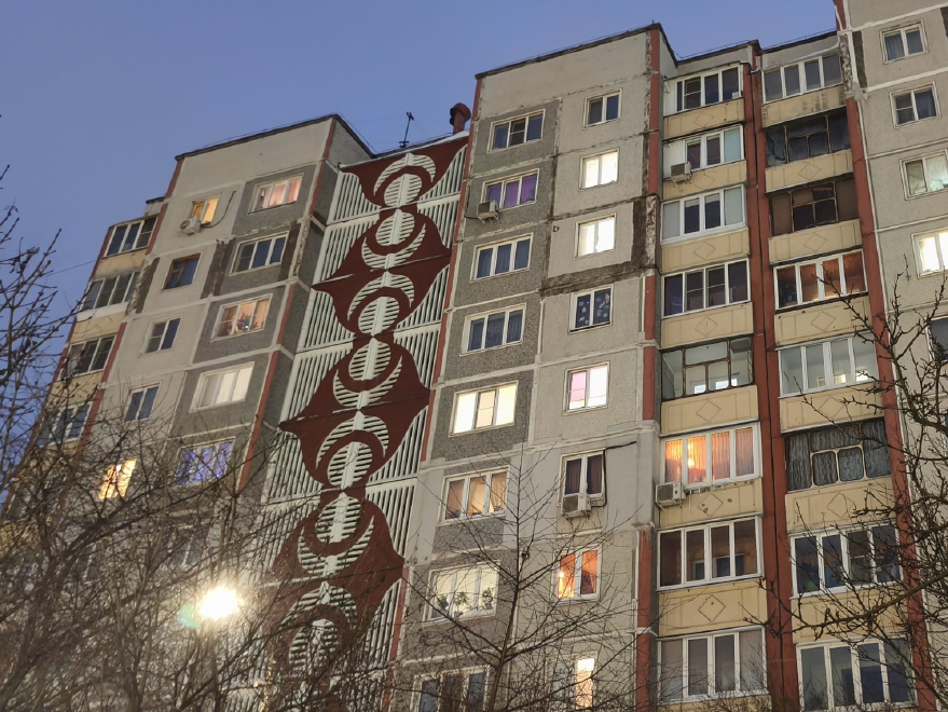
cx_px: 690
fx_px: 932
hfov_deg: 52.0
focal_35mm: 34
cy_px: 371
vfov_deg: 41.8
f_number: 1.7
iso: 3200
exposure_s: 1/25
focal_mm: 5.35
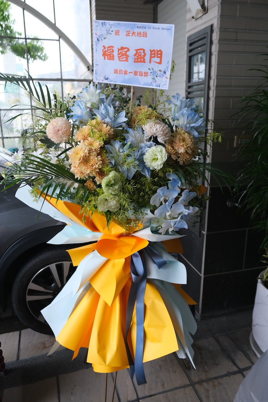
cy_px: 201
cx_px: 134
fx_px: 301
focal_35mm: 27
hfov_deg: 47.9
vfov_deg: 67.4
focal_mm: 18
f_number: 3.6
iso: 320
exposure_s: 1/170
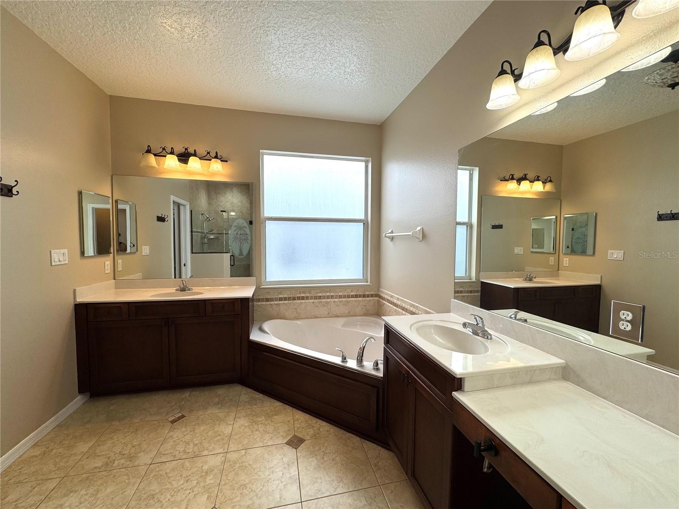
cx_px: 340
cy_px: 254
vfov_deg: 85.7
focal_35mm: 14
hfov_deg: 102.1
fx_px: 275
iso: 40
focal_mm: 2.22
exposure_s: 1/179
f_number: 2.2
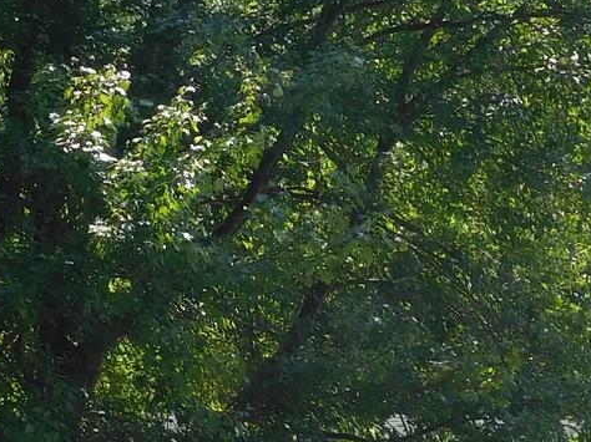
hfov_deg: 11.4
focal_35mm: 173
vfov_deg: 8.5
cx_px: 243
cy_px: 432
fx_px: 2952
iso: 125
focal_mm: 7.1
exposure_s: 1/500
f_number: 3.9
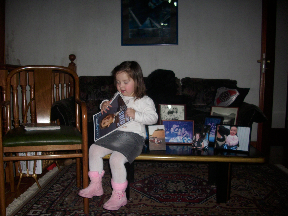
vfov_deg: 42.9
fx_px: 275
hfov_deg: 55.3
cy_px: 115
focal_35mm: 33
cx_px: 136
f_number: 2.8
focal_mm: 6.2
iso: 50
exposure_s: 1/200
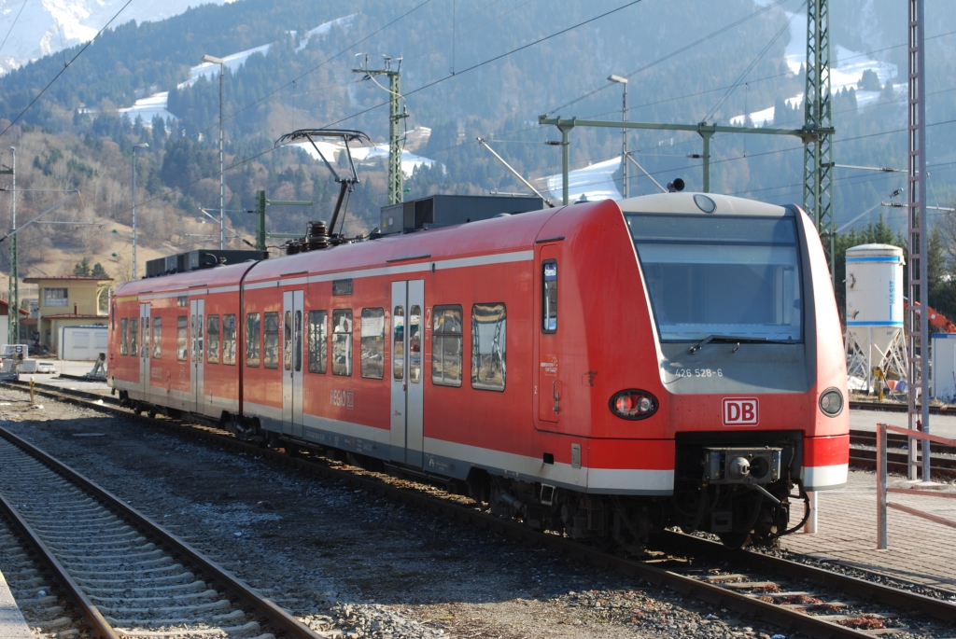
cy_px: 320
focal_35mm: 68
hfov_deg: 29.8
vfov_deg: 20.2
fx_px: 1794
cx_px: 478
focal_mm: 45
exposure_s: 1/125
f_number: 5.6
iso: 125
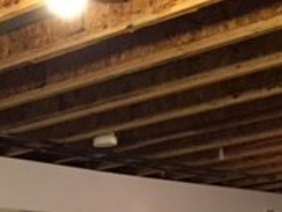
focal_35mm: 107
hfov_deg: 18.2
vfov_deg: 12.6
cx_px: 57
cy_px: 388
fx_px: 872
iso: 250
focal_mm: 4.15
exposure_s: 1/15
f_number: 2.2
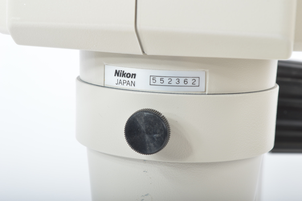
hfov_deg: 24.6
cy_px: 100
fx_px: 691
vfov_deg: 16.5
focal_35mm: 82
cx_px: 151
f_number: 13
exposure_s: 1/200
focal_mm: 55
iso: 100
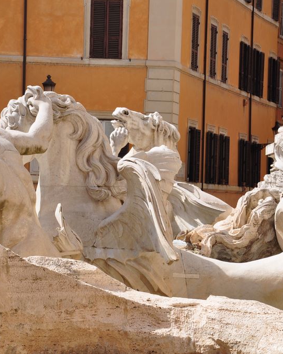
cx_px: 119
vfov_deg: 12.9
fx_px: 1560
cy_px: 176
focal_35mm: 149
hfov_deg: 10.4
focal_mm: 70
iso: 200
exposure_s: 1/320
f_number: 10
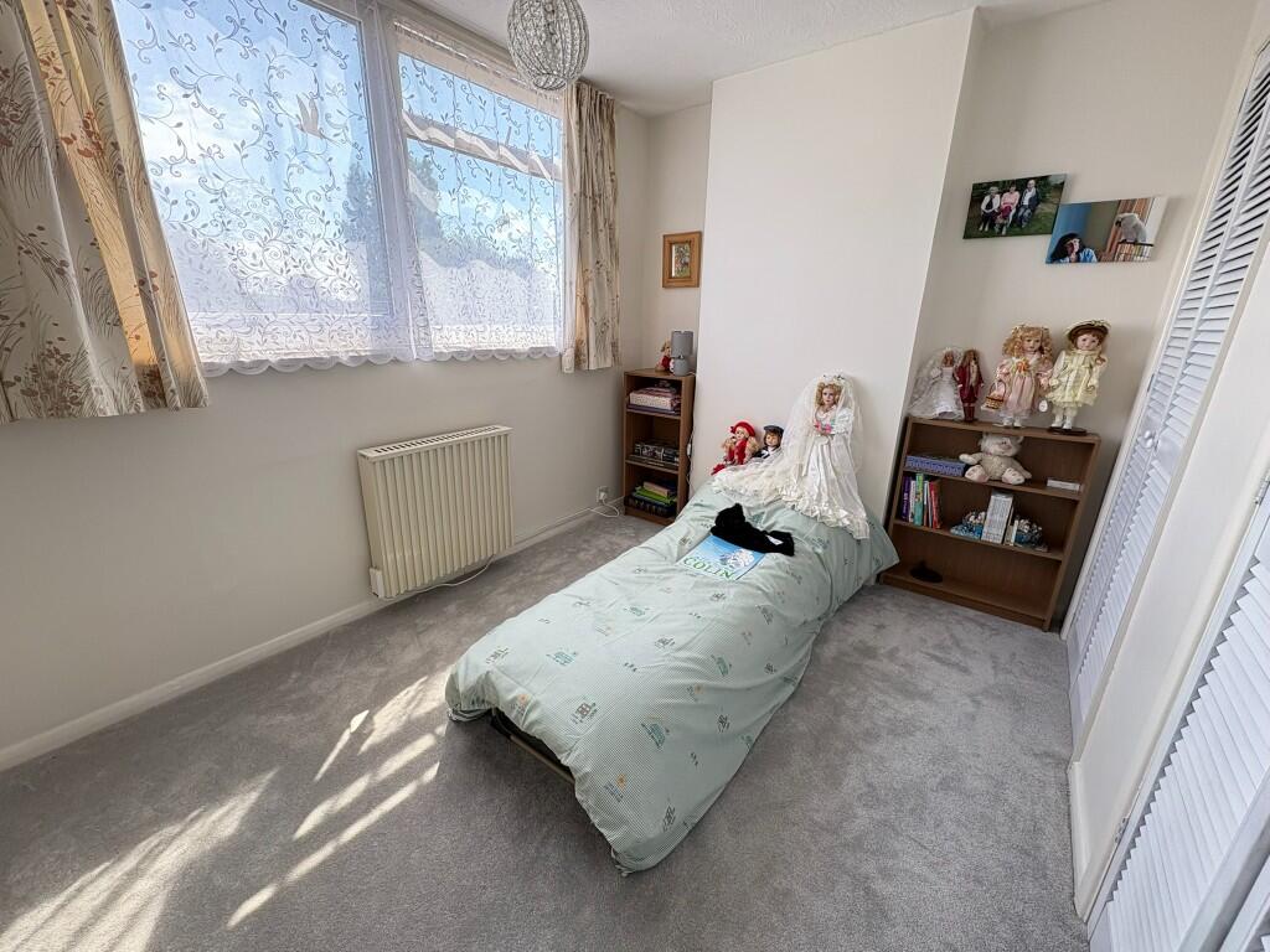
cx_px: 635
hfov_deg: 102.1
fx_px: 514
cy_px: 476
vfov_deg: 85.7
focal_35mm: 14
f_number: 2.2
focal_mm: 2.22
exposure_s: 1/103
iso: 64
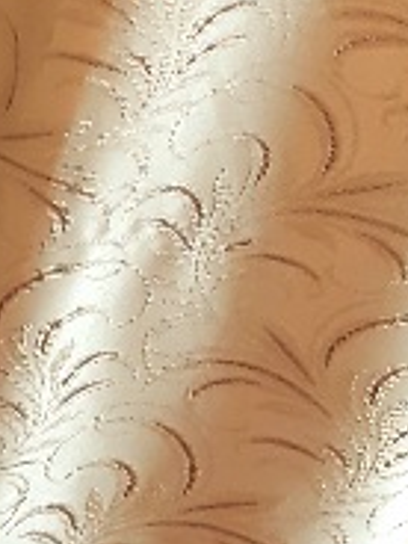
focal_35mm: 163
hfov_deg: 7.8
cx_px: -851
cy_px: 766
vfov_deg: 11.7
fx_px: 2562
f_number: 1.7
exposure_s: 1/50
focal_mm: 3.93
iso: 200
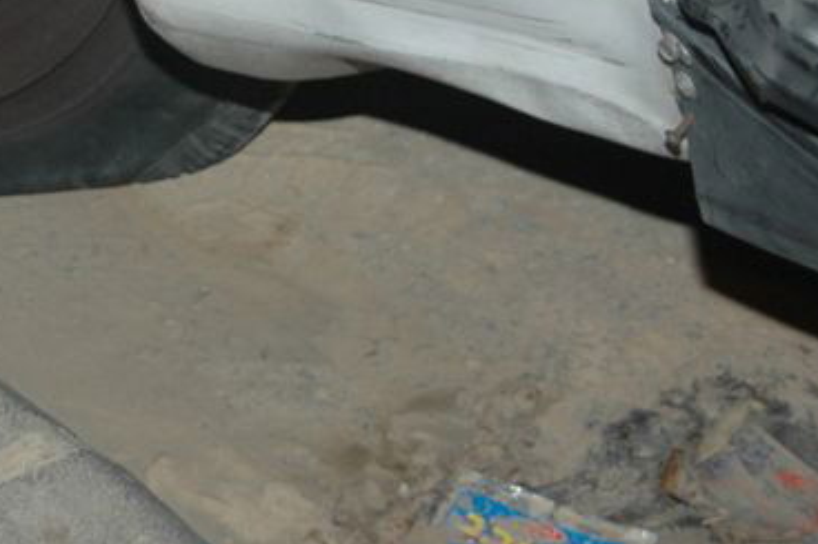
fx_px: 4361
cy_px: -150
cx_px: -122
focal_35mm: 192
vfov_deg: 7.1
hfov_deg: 10.6
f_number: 5
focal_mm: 46
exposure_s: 1/60
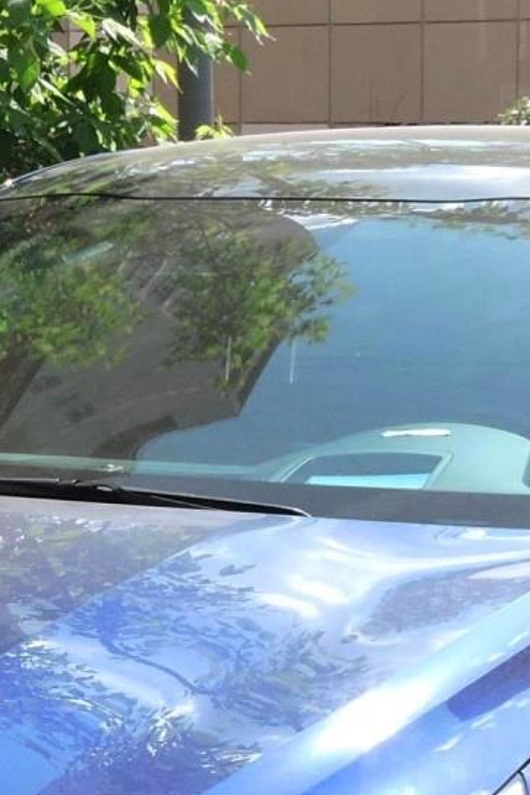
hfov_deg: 11.9
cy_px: 627
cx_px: 79
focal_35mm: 115
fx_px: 2539
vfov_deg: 17.7
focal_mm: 5.4
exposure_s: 1/500
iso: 100
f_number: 3.5
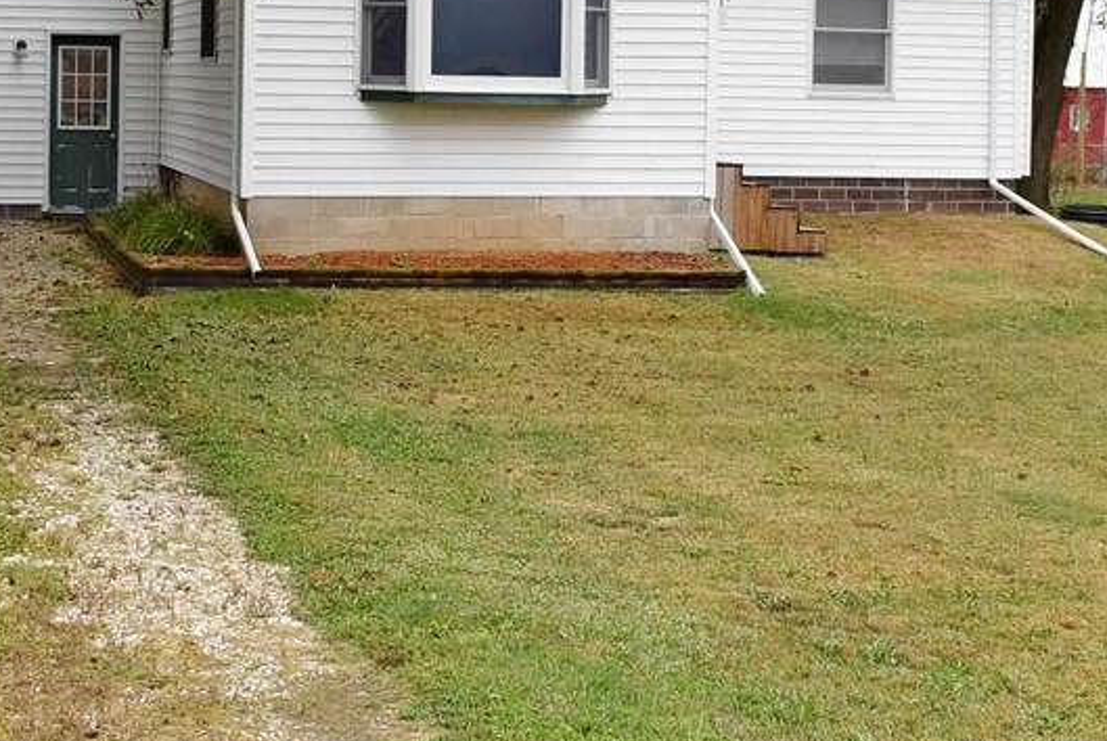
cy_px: 128
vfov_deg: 17.8
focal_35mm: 76
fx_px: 2346
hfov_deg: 26.5
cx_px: 477
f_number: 5
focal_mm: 21
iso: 100
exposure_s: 1/100
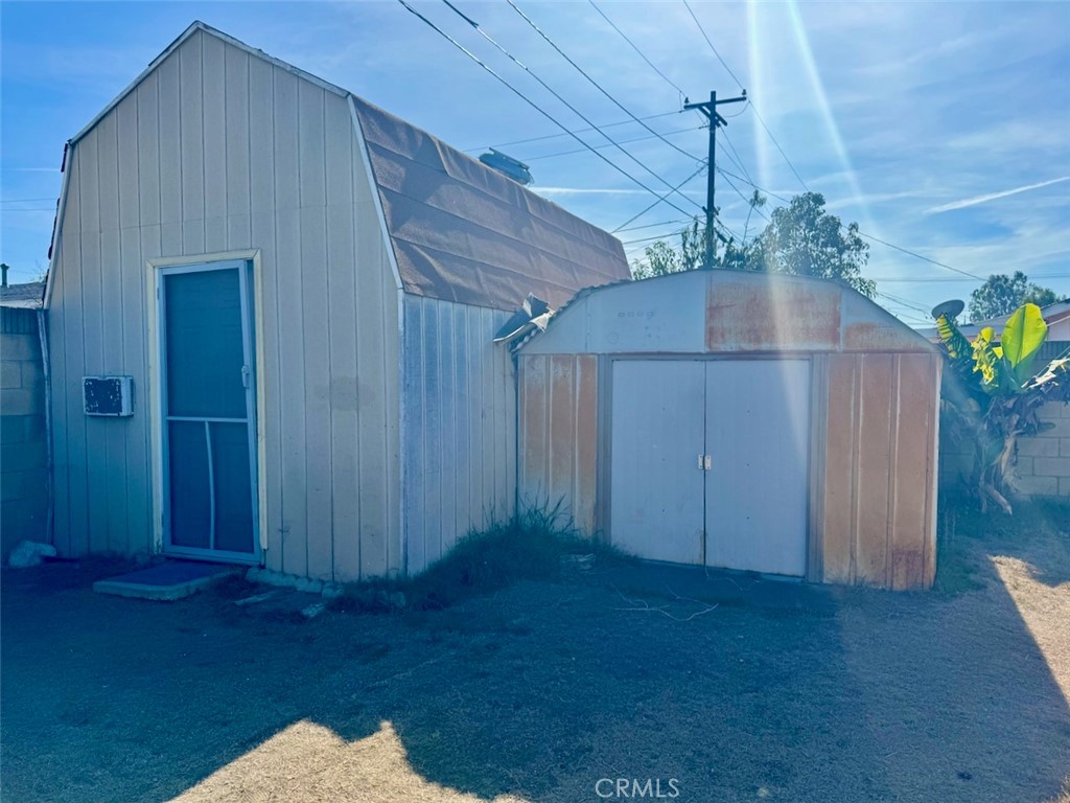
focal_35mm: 24
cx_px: 535
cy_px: 402
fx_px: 742
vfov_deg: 56.8
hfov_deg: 71.6
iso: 80
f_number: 1.78
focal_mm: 6.76
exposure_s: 1/5348
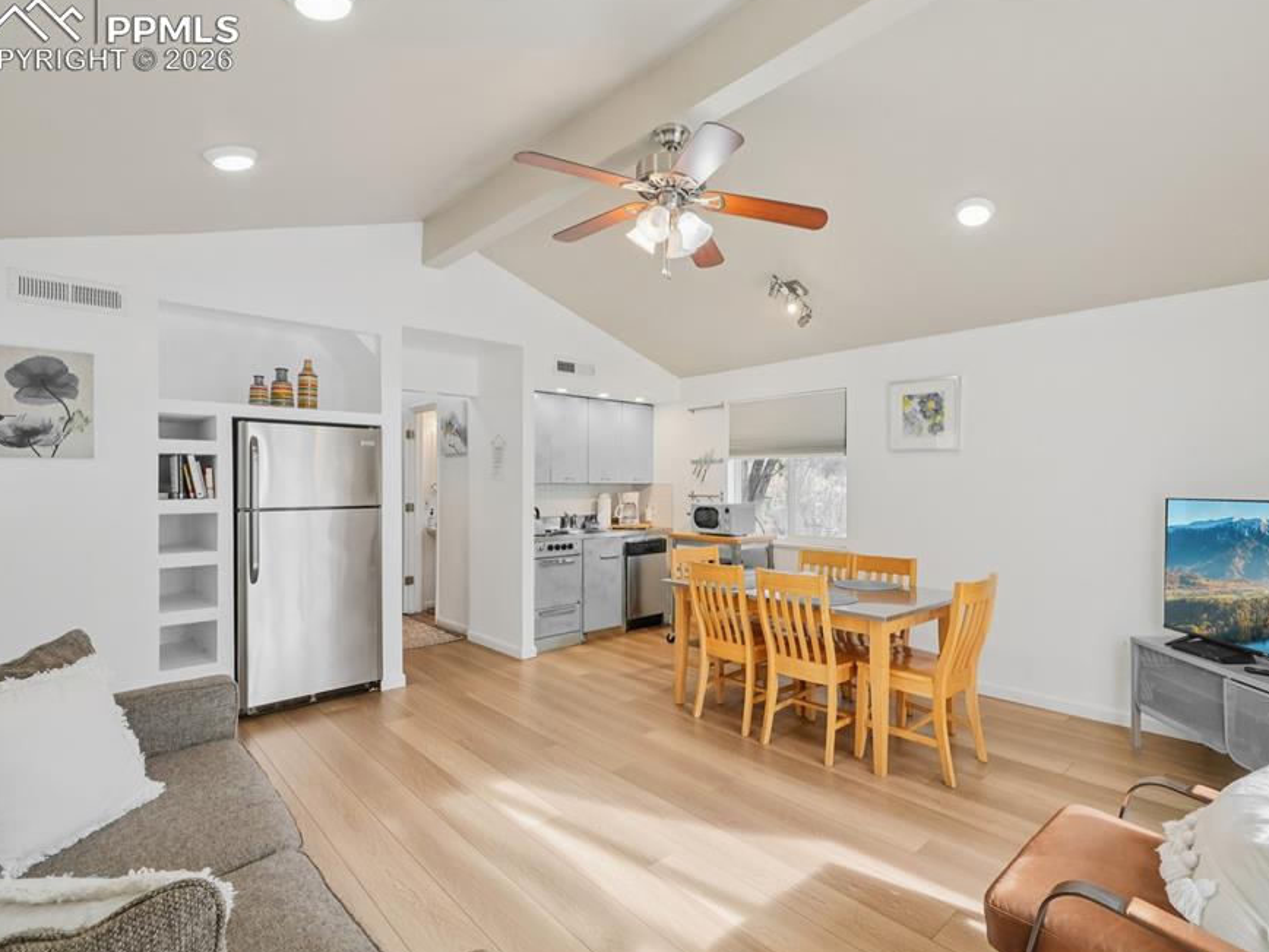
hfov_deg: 90.8
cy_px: 488
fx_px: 623
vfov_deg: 74.7
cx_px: 694
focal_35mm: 17
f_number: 8
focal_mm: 10
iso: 800
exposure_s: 1/25
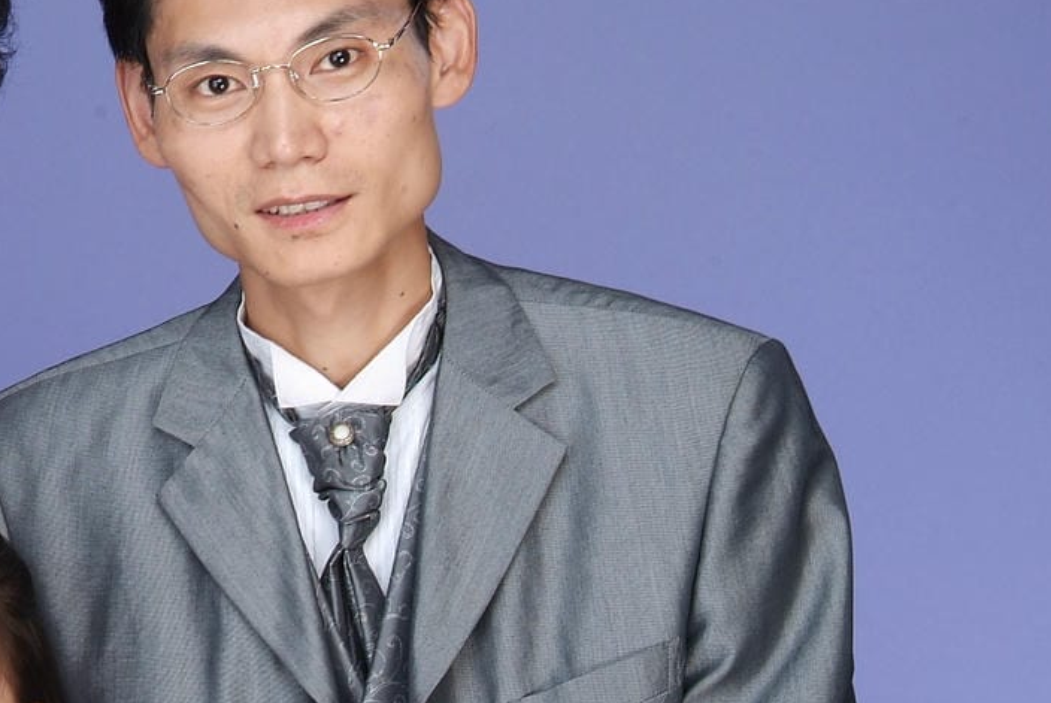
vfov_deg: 6.0
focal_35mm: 229
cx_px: 91
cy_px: 592
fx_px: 6692
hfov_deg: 8.9
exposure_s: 1/60
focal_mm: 56
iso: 100
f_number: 11
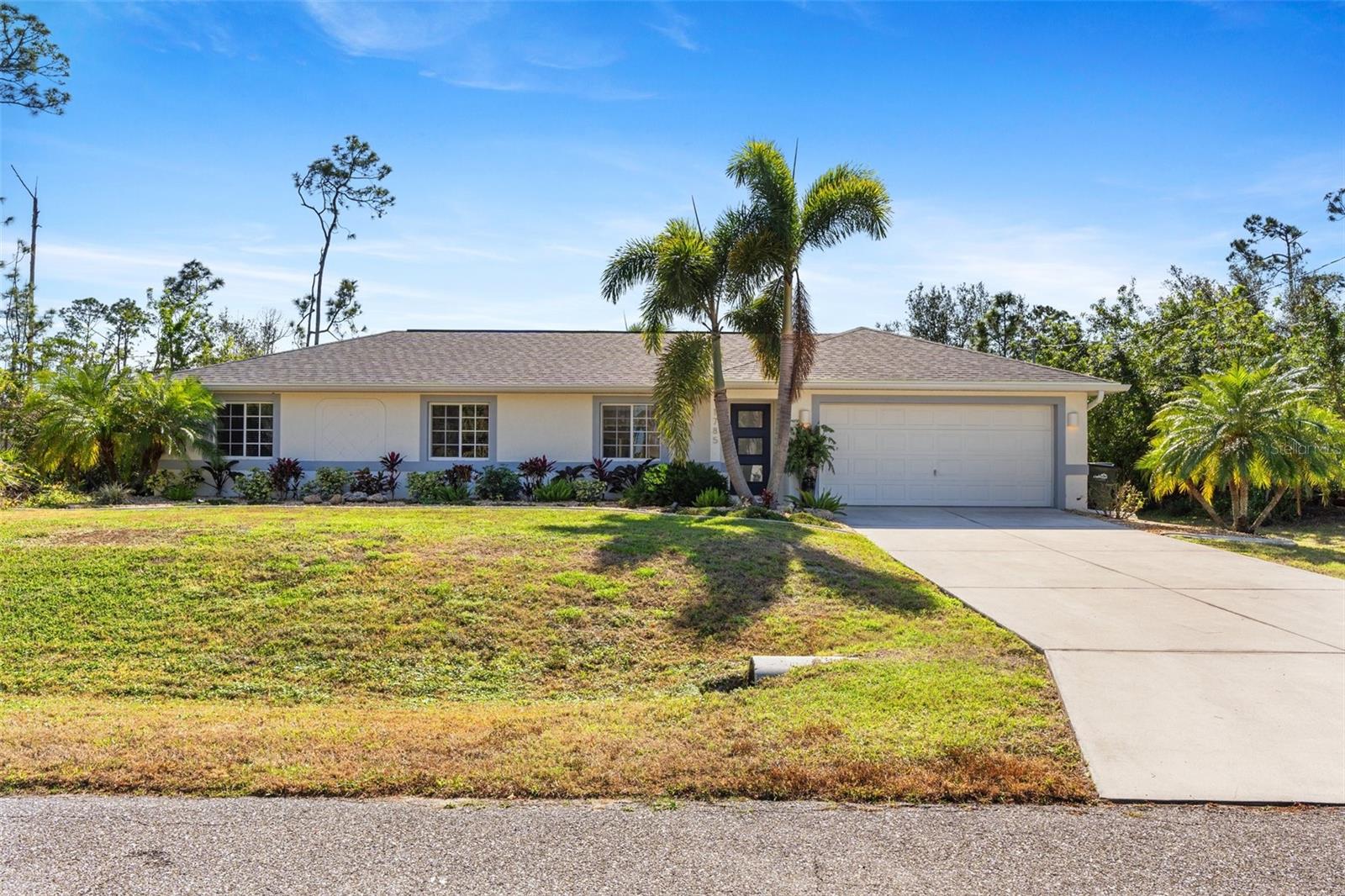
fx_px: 896
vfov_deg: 53.1
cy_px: 448
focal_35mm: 24
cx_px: 672
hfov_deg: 73.8
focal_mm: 16
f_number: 9
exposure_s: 1/200
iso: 100
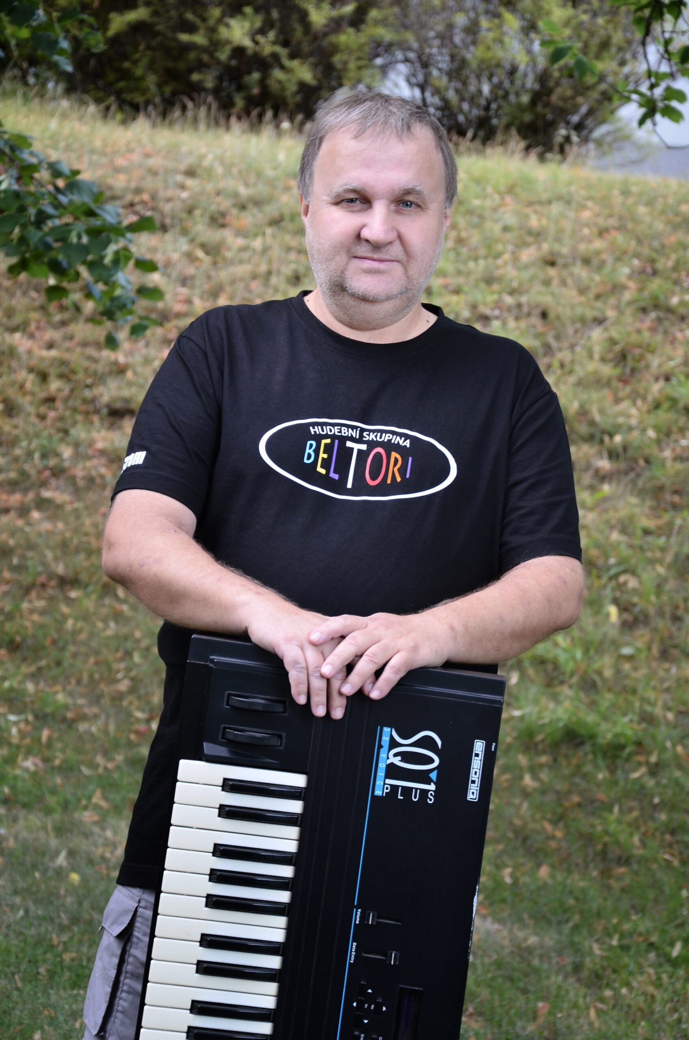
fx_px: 3460
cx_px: 344
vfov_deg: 17.1
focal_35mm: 120
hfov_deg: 11.4
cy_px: 520
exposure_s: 1/80
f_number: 6.3
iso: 250
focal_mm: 80
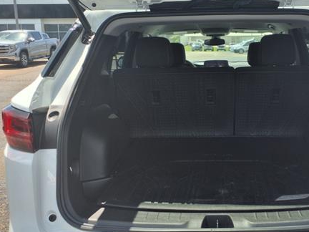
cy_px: 120
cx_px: 210
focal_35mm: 40
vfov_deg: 36.0
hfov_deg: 45.9
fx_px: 357
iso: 40
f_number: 1.9
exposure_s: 1/667
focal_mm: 3.58
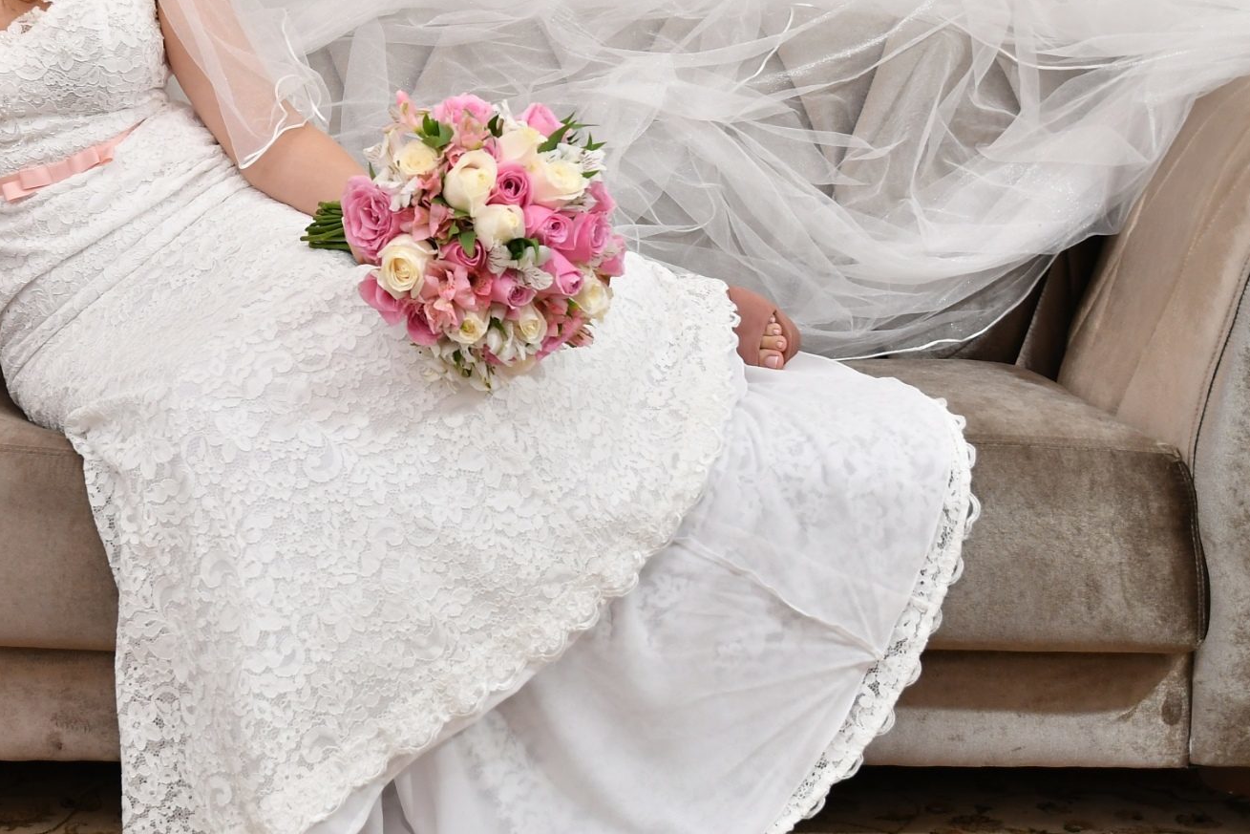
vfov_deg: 20.5
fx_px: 2292
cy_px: 223
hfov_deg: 30.2
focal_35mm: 66
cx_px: 378
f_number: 4
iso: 800
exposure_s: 1/80
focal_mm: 24
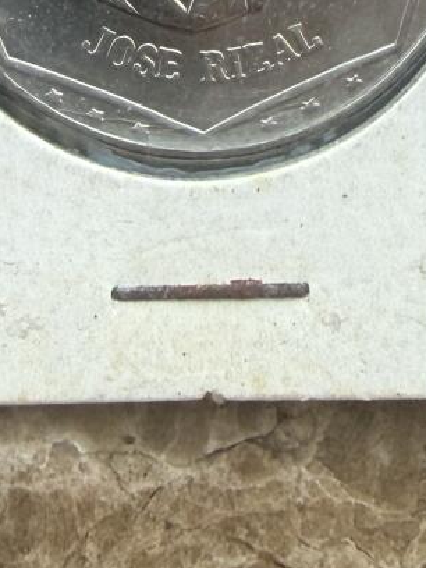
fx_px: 1739
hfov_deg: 13.9
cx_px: 134
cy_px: -290
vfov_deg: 16.8
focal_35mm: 106
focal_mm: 2.22
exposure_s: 1/99
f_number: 2.2
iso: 64
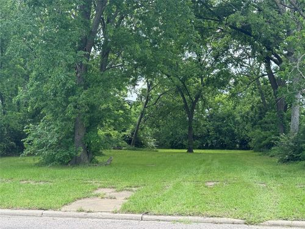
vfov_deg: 30.3
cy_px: 114
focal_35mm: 48
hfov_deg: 39.7
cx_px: 152
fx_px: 423
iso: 80
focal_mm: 6.76
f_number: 1.78
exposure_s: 1/583
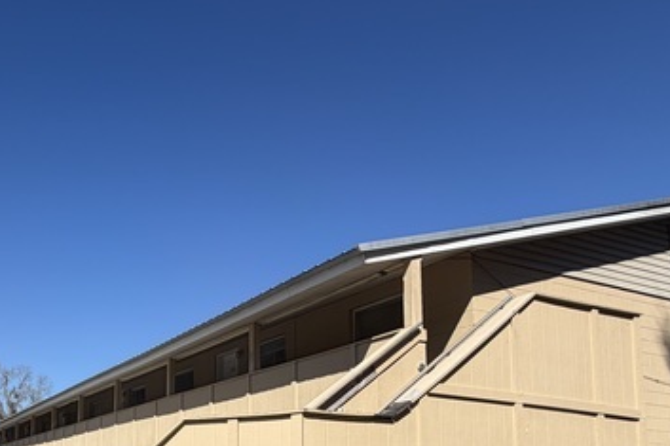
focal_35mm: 33
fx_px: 614
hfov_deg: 53.4
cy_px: 429
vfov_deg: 36.5
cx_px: 133
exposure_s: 1/985
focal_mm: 2.22
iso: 20
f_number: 2.2
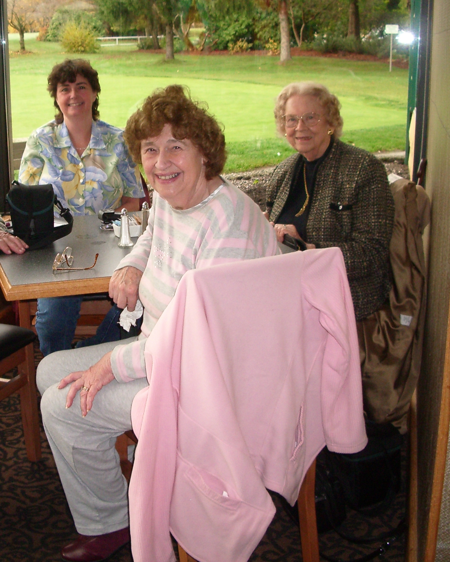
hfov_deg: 30.4
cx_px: 120
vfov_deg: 38.0
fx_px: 816
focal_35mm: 49
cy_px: 261
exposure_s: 1/60
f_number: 2.6
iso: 200
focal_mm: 5.8
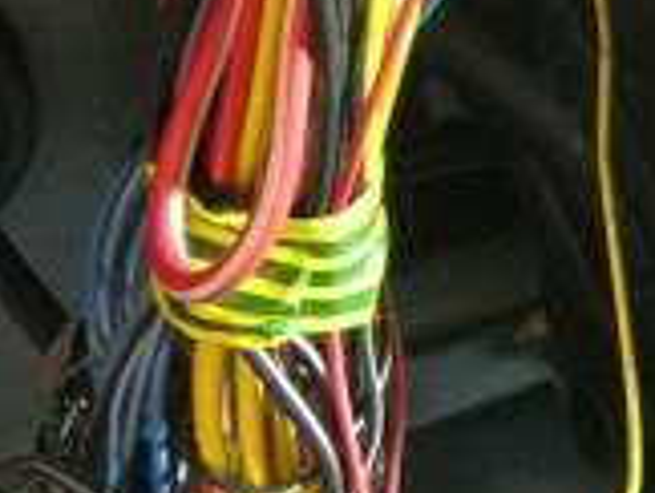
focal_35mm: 201
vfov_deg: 7.4
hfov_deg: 9.2
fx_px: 3809
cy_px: 291
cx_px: 1290
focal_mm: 10.6
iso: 200
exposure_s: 1/2.2
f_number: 3.2
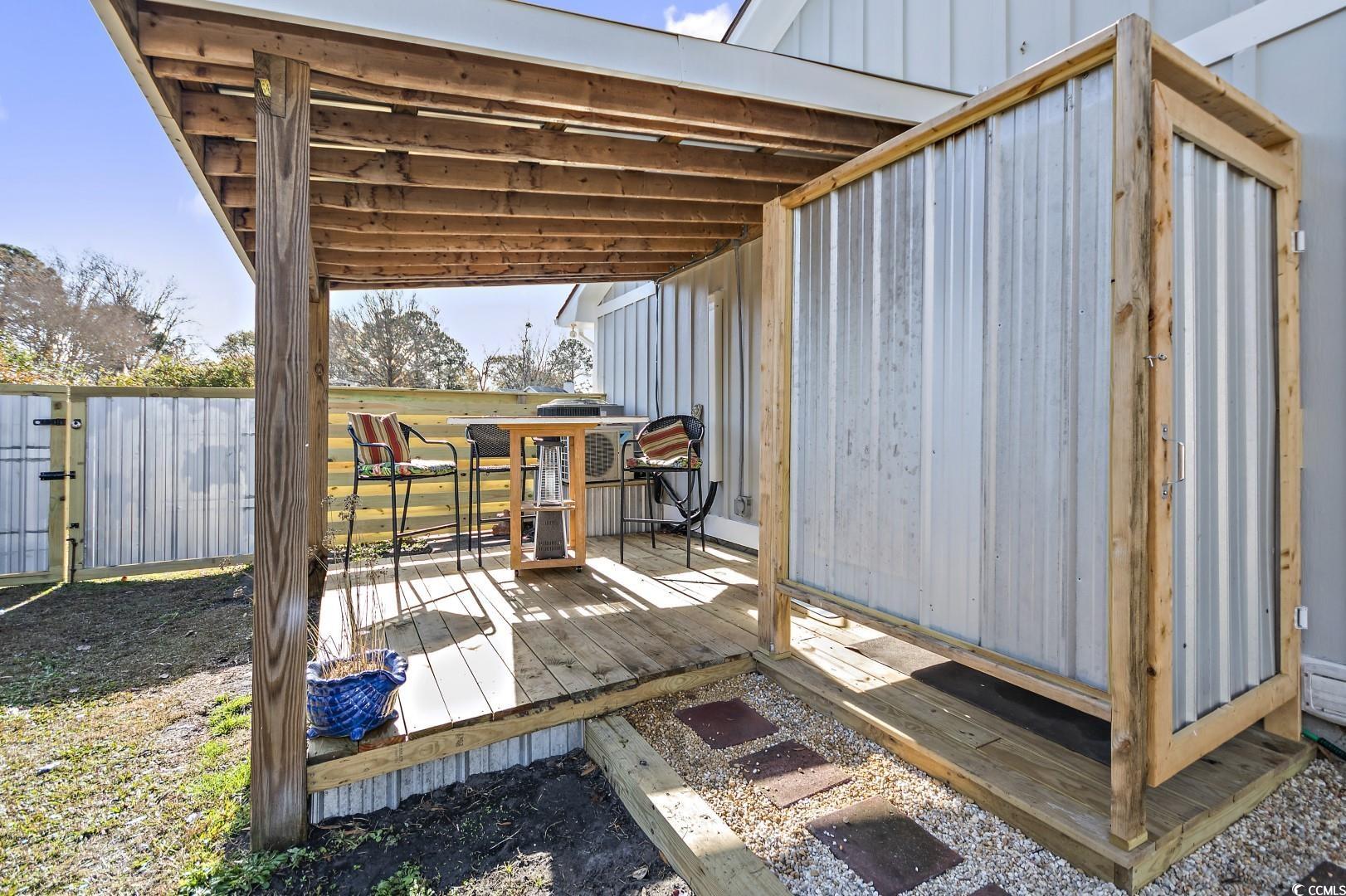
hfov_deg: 100.4
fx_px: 561
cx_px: 673
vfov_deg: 77.3
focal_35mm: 15
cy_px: 448
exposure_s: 1/200
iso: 125
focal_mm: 10
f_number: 5
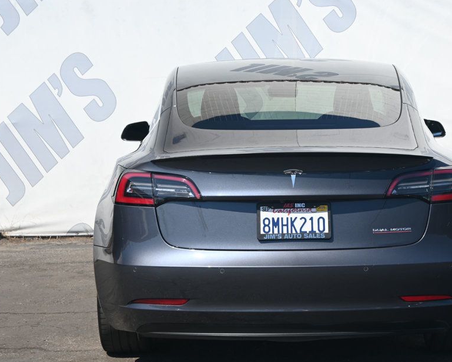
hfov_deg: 21.2
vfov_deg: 17.1
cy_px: 198
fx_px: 1204
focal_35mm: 90
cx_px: 293
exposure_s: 1/160
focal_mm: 48
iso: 100
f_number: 6.3
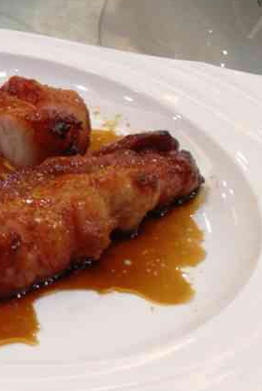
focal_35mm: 125
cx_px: -36
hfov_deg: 10.8
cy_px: 18
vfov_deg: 16.1
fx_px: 1362
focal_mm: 3.95
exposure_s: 1/33.3
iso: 200
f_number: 4
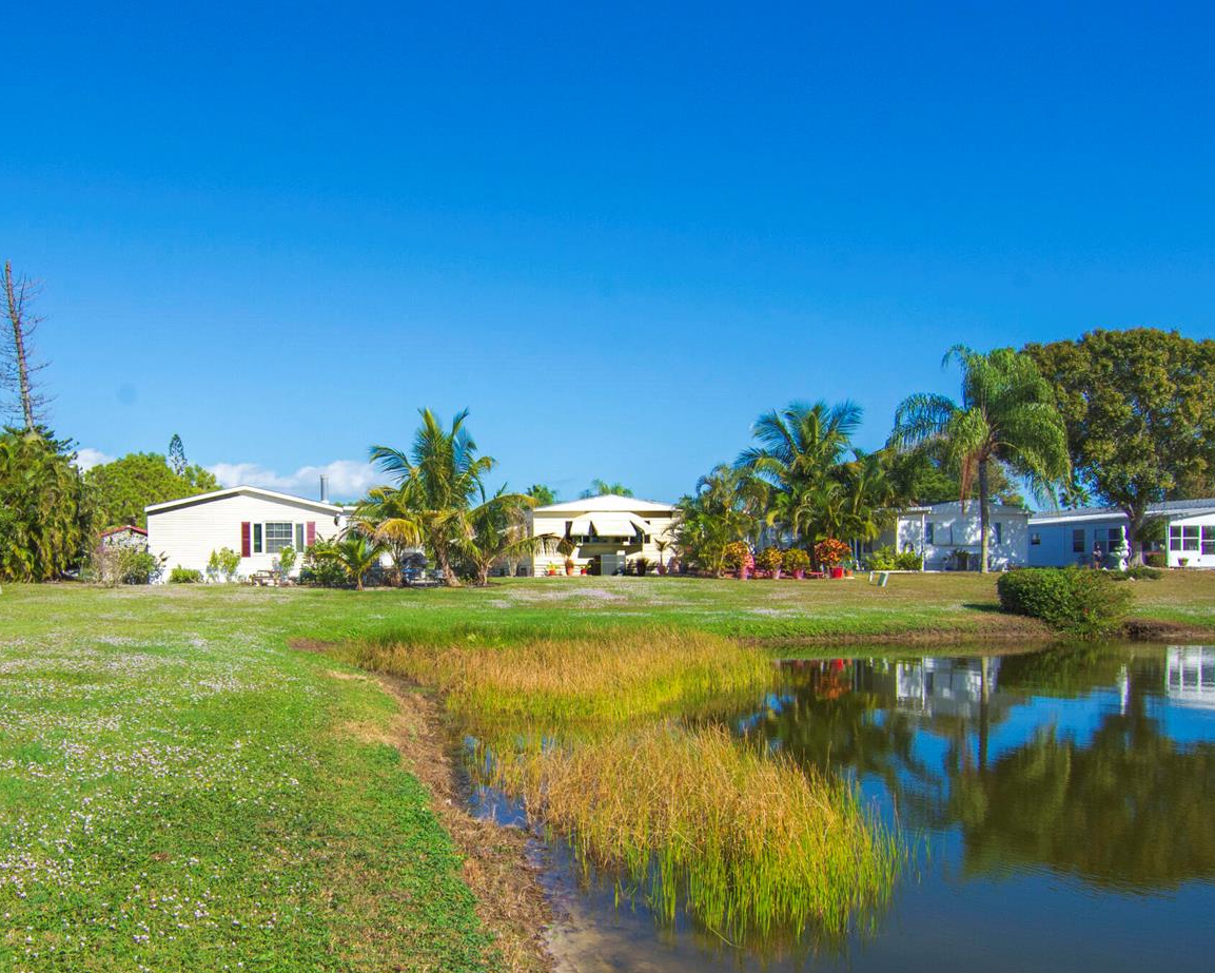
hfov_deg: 57.6
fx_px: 1079
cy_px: 602
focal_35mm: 30
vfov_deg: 48.1
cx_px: 417
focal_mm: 12
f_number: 10
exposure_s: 1/400
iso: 320
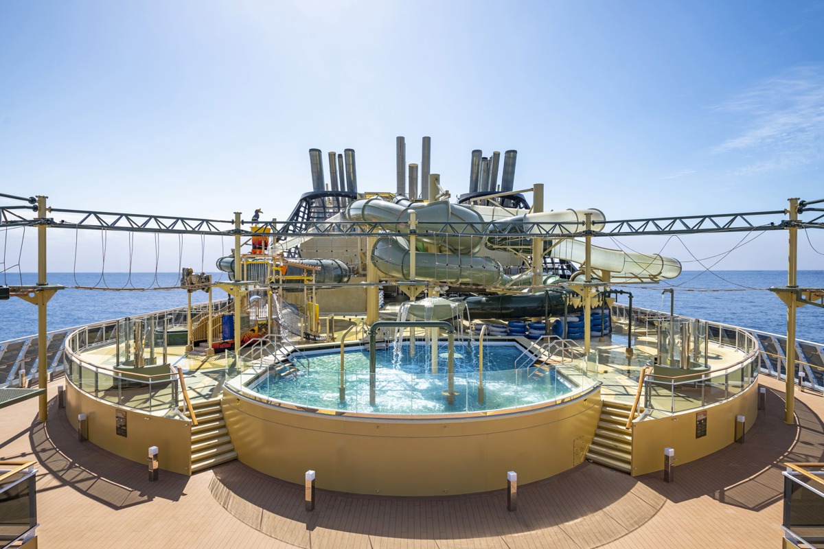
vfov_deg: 64.6
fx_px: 435
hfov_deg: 86.9
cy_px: 274
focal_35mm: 19
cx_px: 412
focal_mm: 19
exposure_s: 1/640
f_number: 8
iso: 250
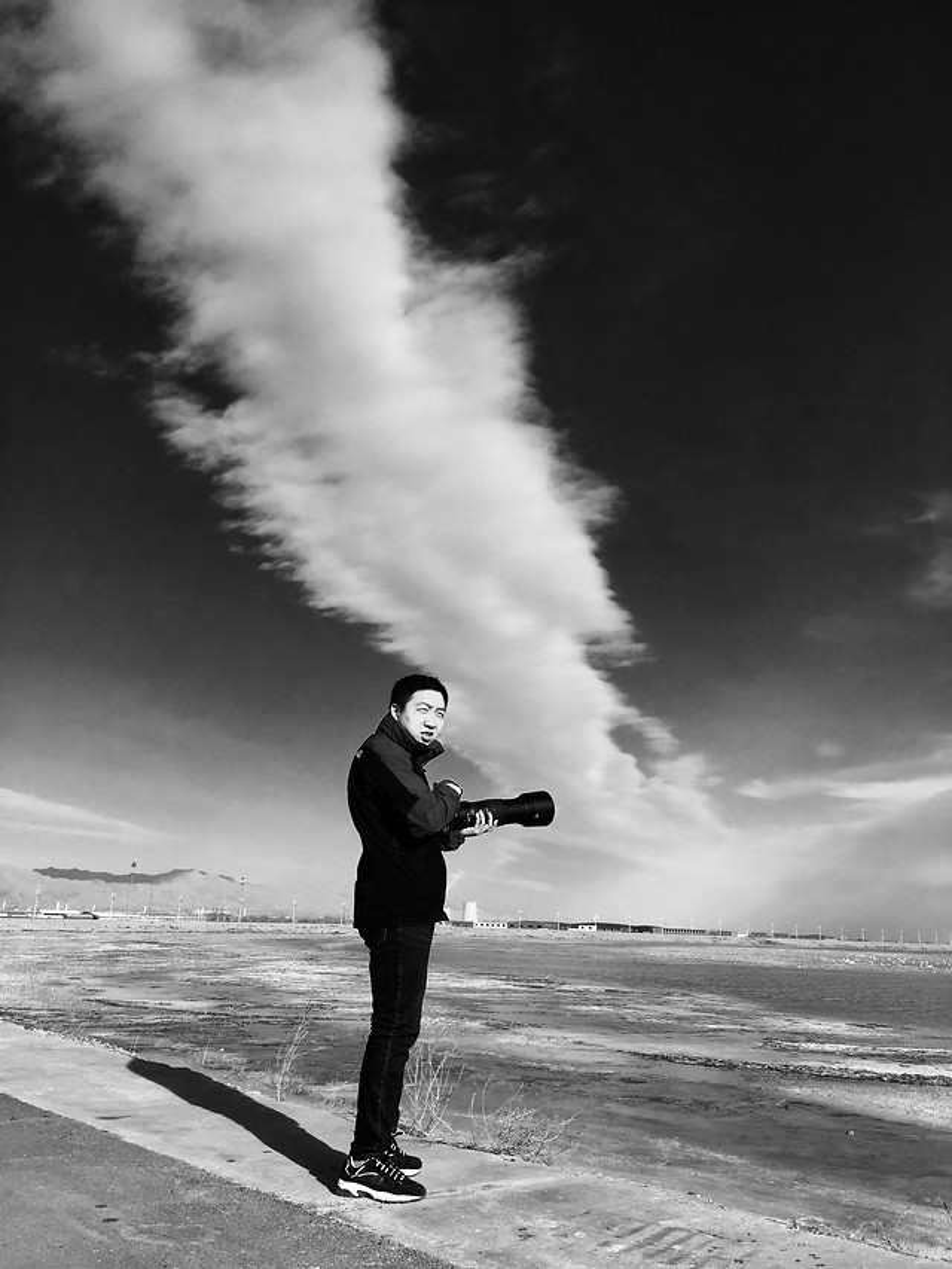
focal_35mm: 29
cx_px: 476
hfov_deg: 48.2
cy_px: 634
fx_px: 1063
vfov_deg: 61.7
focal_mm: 4.15
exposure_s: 1/1832
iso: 25
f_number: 2.2
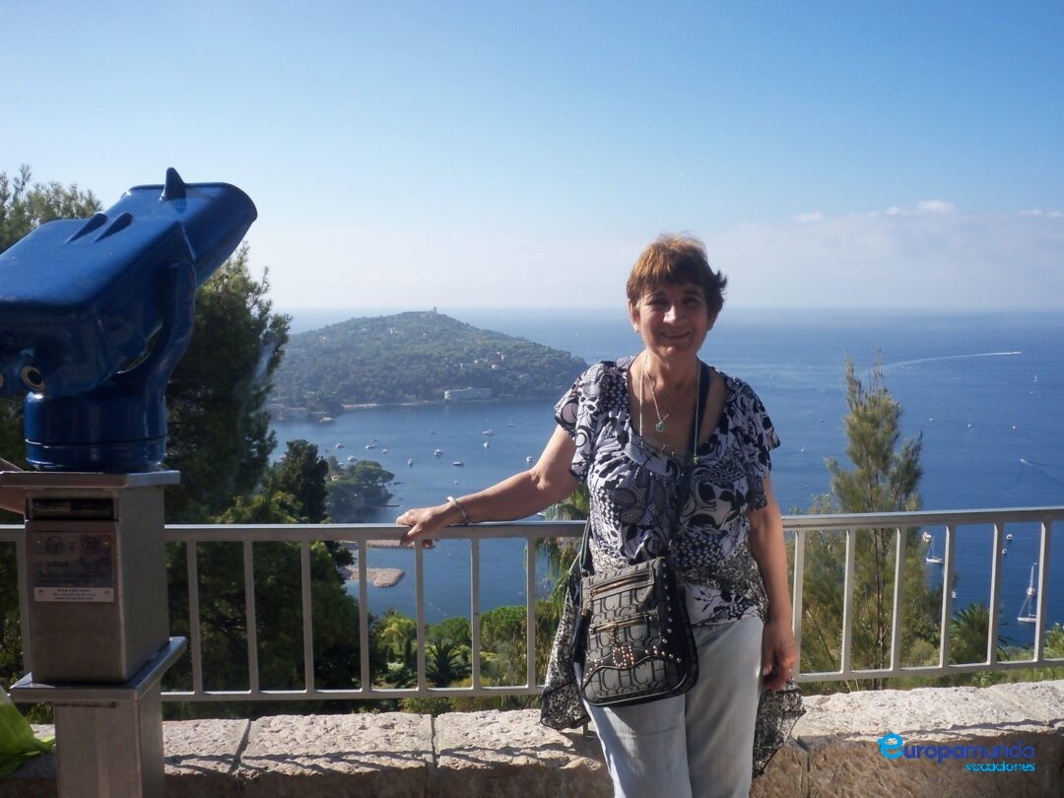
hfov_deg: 49.0
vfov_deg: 37.7
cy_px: 399
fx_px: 1168
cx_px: 532
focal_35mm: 38
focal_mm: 6.3
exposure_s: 1/320
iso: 100
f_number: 5.6
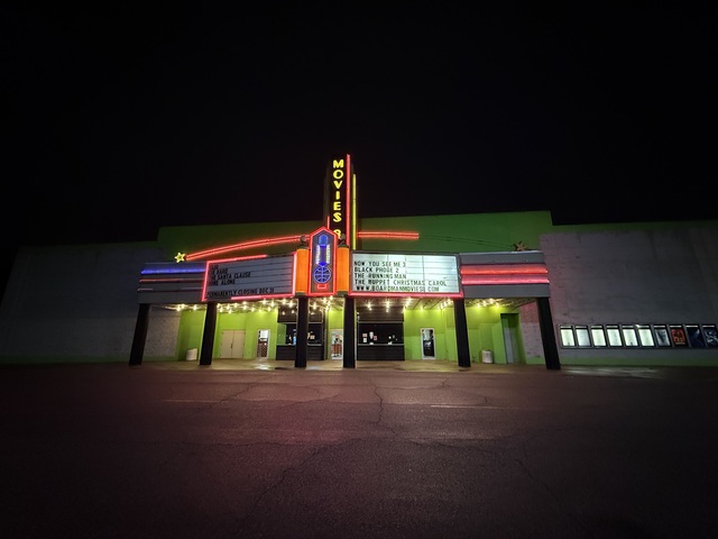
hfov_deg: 102.1
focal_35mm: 14
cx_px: 359
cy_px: 270
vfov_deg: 85.7
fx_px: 290
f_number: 2.2
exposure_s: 1/60
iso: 800
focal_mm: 2.22
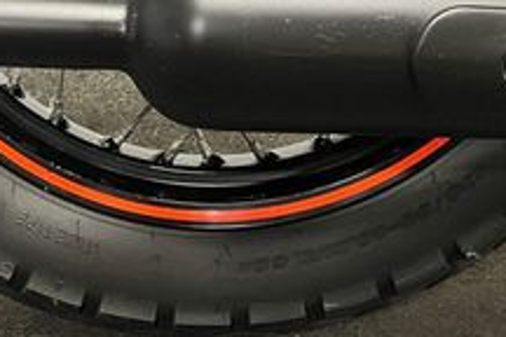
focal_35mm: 80
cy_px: -168
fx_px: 1124
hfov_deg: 25.3
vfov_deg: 15.7
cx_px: 213
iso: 320
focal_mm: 5.1
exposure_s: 1/50
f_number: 1.6
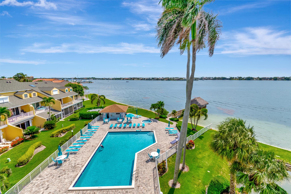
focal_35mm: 15
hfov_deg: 100.4
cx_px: 146
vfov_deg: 77.2
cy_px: 97
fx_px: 121
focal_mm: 10
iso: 640
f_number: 8
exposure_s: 1/800
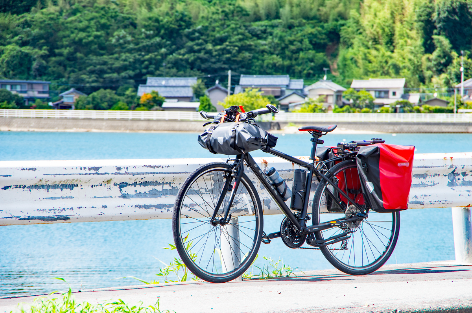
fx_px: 2251
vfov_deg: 7.9
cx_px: 236
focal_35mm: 172
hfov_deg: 12.0
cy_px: 156
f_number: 8
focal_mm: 115
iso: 160
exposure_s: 1/200
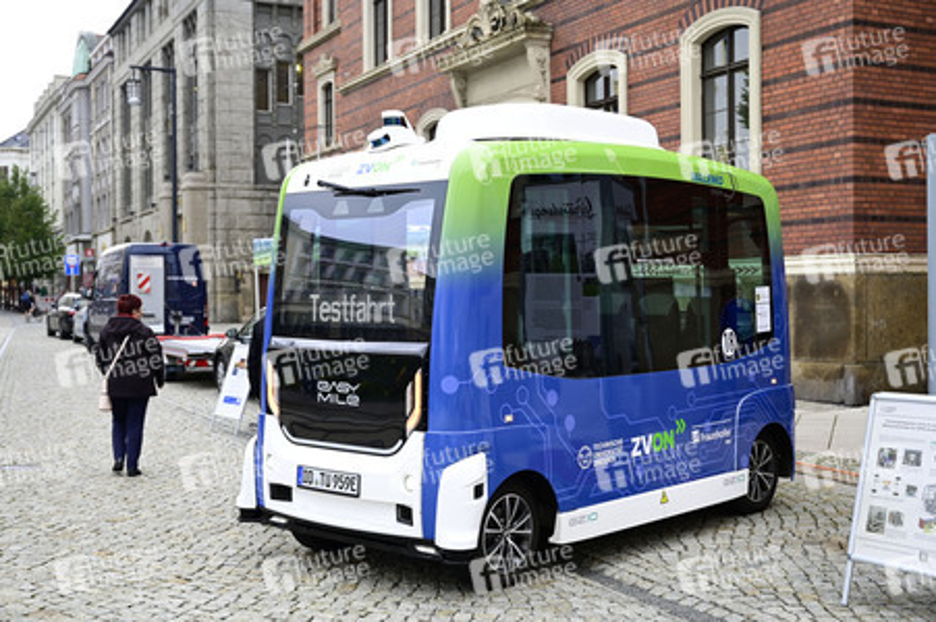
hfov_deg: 44.5
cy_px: 311
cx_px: 468
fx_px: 1143
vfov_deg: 30.5
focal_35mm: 44
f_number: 4
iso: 400
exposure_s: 1/250
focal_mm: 44
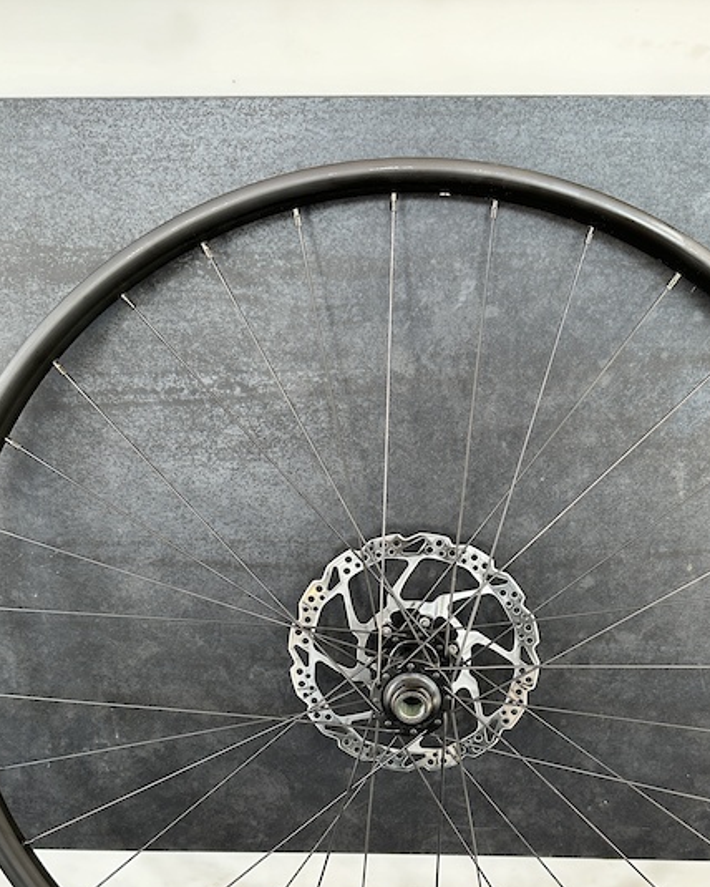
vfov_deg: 50.6
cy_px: 590
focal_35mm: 35
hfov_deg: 42.1
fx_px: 919
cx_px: 410
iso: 125
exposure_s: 1/121
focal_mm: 6.86
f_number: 1.78
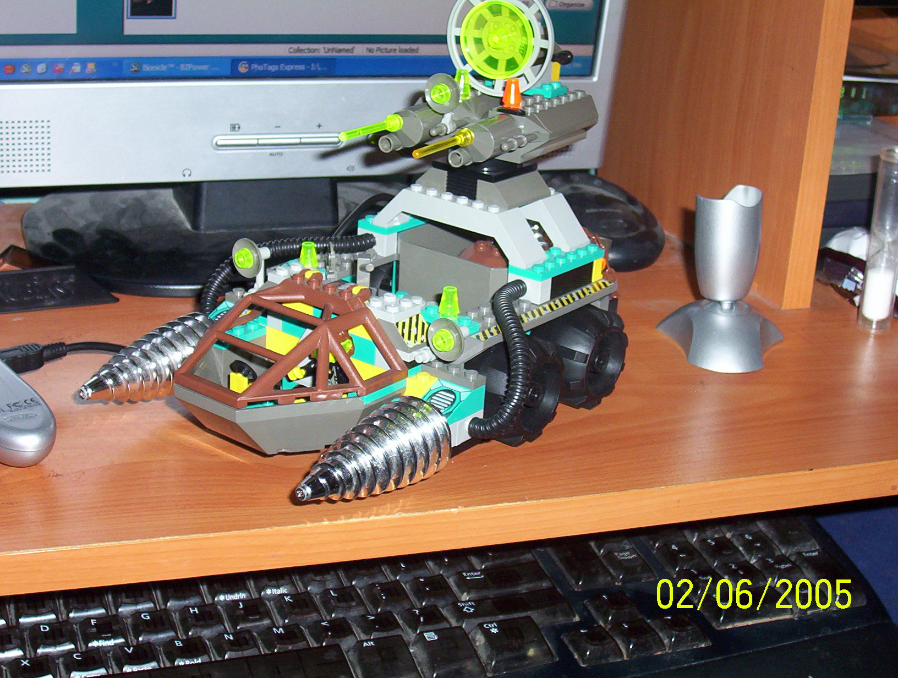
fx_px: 1716
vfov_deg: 22.3
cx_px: 449
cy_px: 339
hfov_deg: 29.3
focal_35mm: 66
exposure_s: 1/80.5
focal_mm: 8.74
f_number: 3.26
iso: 140
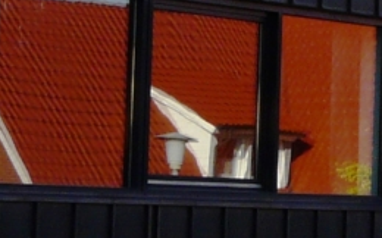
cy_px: -37
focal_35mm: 251
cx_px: 720
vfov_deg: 5.2
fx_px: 2611
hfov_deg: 8.0
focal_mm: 6.7
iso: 100
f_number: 5
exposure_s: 1/250
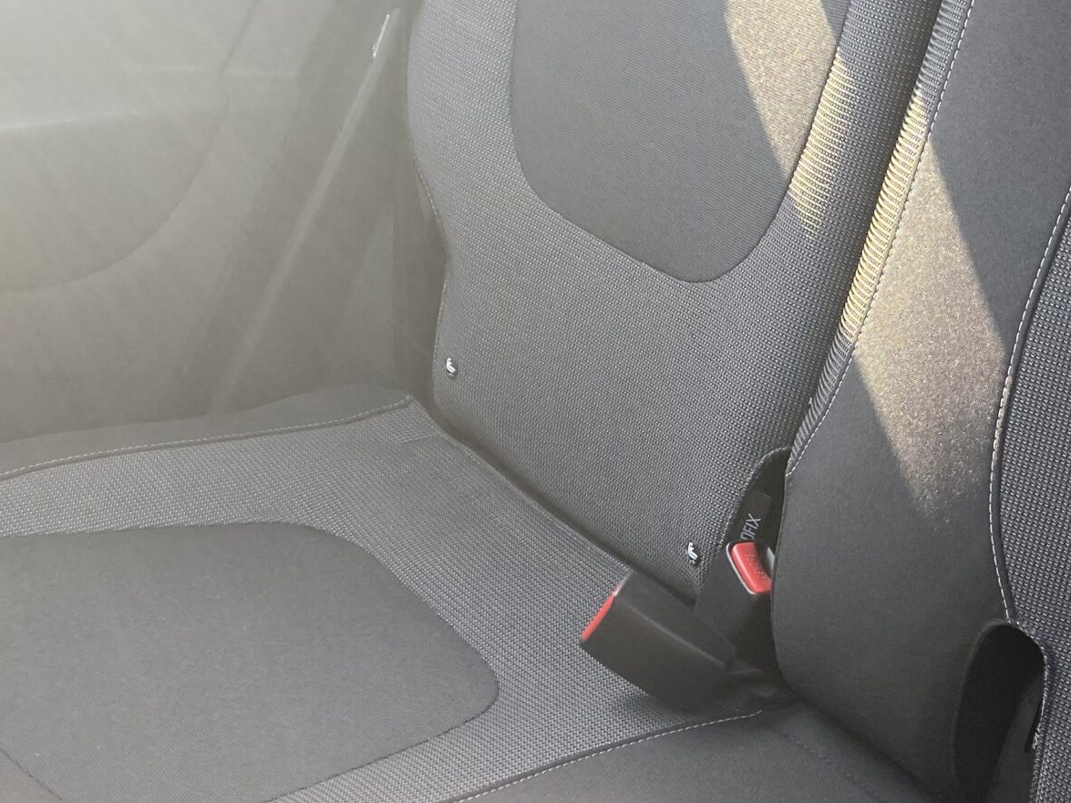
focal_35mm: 61
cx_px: 968
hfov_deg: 30.3
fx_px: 1887
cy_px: 479
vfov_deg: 24.0
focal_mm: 3.99
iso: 64
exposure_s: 1/121
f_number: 1.8
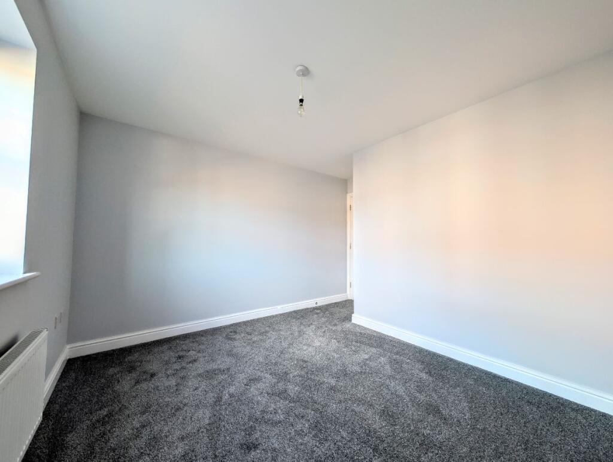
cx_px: 306
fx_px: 213
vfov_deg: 94.6
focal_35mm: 12
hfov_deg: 110.5
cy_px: 231
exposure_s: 1/34.7
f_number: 1.7
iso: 28
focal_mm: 2.02
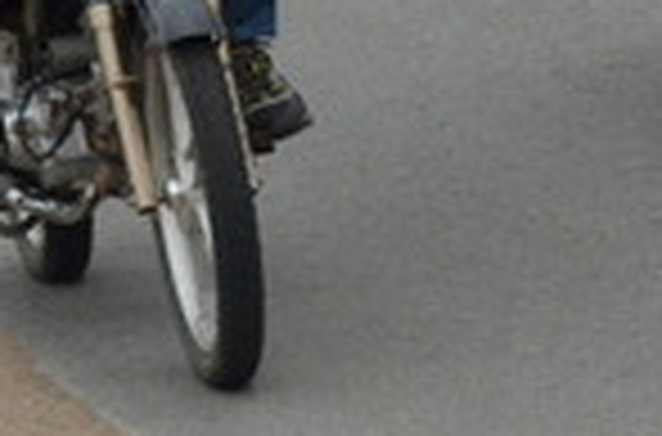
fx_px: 5572
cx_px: 1256
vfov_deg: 4.5
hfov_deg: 6.6
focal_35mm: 304
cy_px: 31
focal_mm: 42
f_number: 6.3
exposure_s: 1/4000
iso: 1600
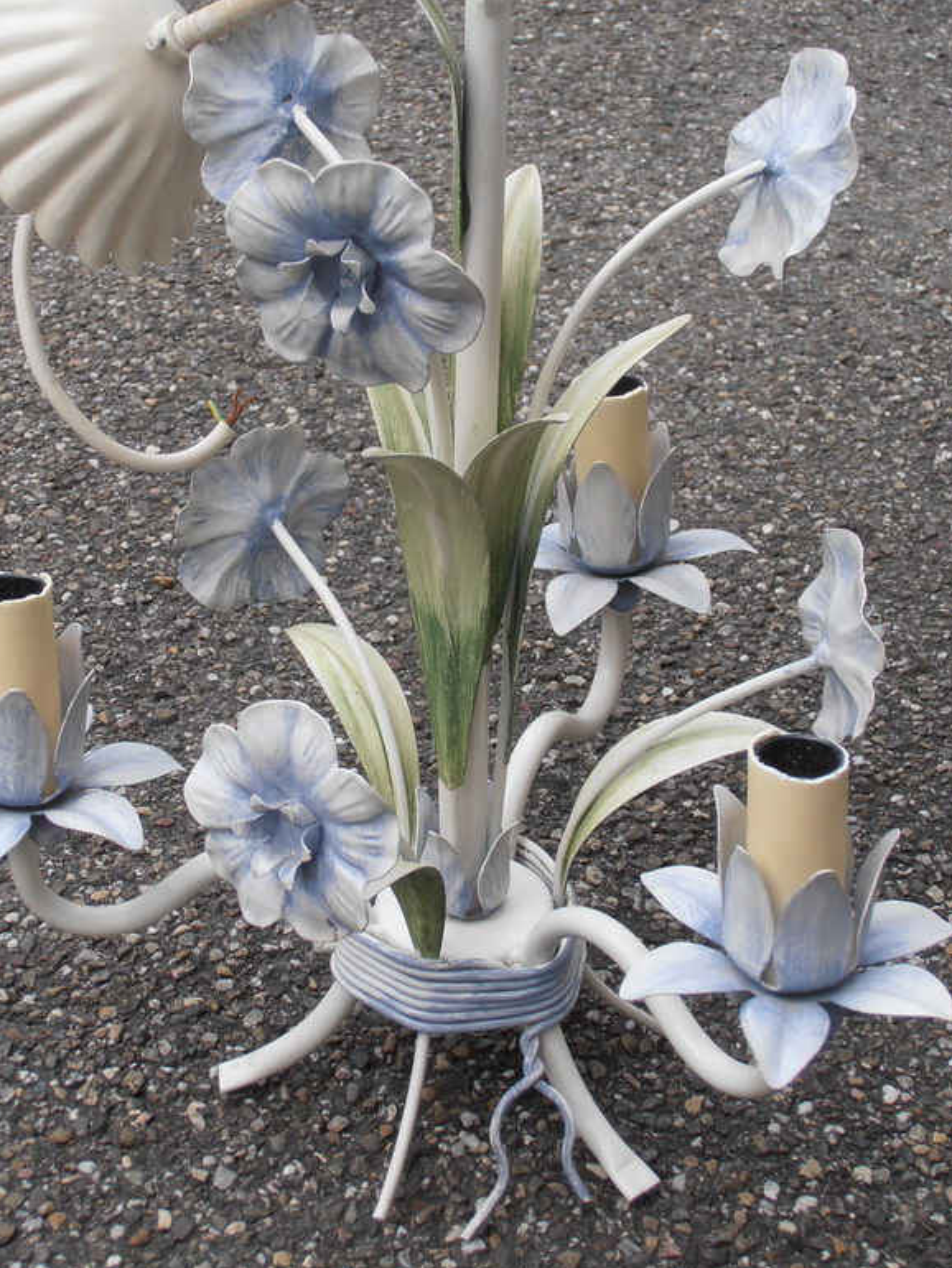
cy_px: 545
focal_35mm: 74
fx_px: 2712
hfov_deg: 19.9
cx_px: 407
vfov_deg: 26.3
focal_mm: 10.04
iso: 80
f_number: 4.5
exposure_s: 1/250
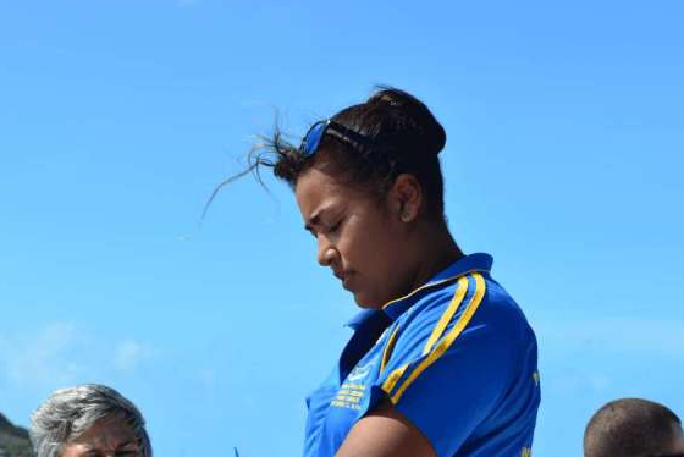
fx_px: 1901
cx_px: 330
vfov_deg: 13.7
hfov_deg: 20.4
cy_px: 236
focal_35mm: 100
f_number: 10
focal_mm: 70
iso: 250
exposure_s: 1/400
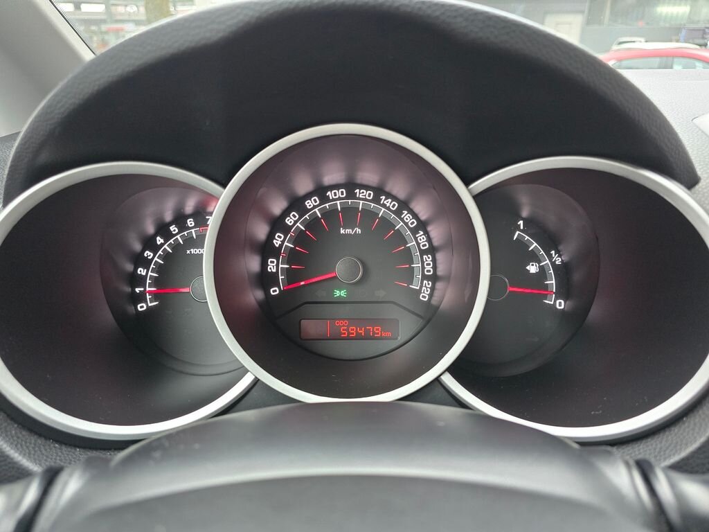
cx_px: 354
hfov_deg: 73.9
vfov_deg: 58.9
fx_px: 471
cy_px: 266
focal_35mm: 23
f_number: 1.7
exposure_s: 1/100
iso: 640
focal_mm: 6.3
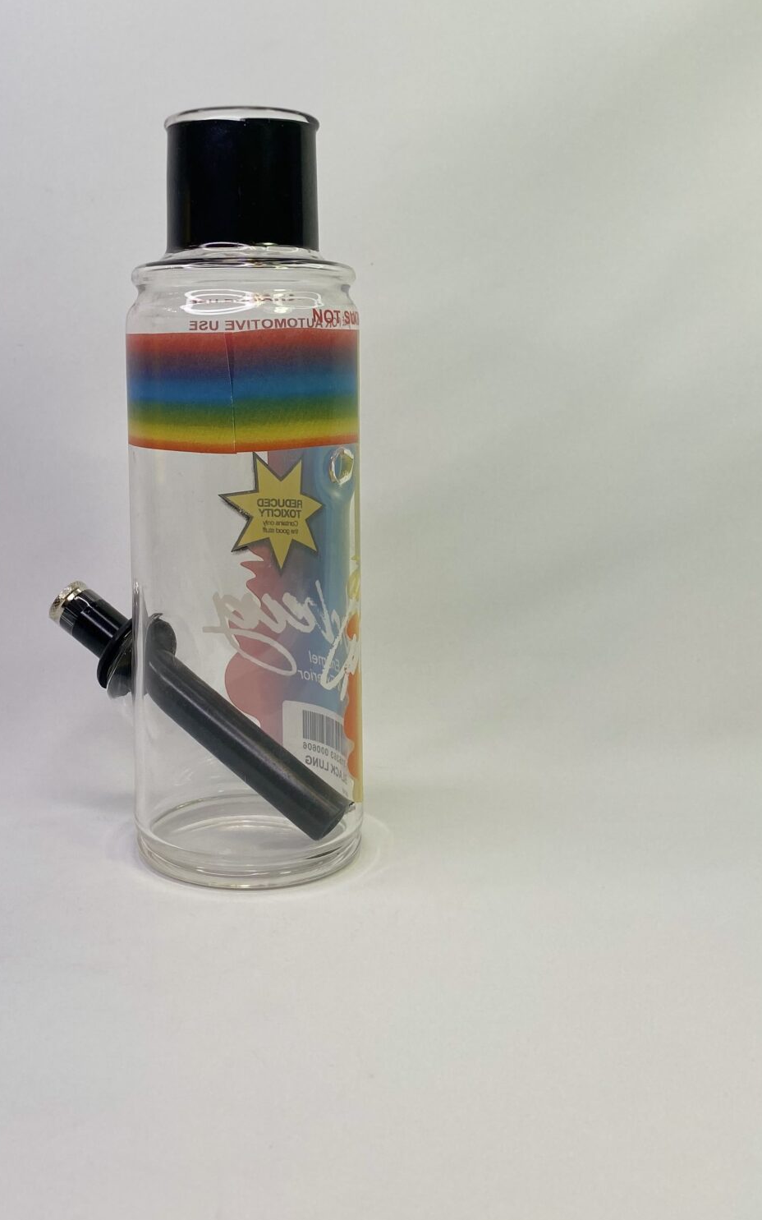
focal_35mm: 38
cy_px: 496
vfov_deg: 51.3
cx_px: 270
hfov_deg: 33.4
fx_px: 1263
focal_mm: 4.25
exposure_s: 1/473
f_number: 1.8
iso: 32
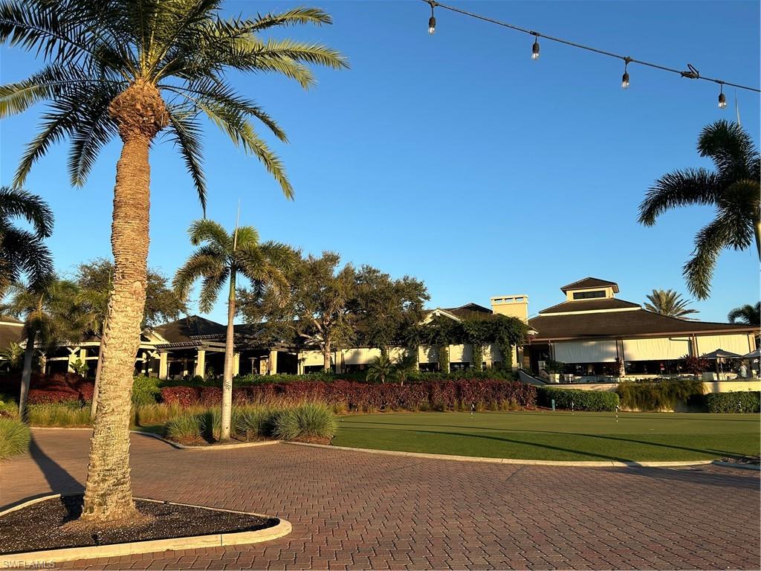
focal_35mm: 26
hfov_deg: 67.3
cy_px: 286
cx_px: 380
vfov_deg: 53.1
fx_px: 572
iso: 50
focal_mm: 5.7
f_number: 1.5
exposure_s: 1/1808
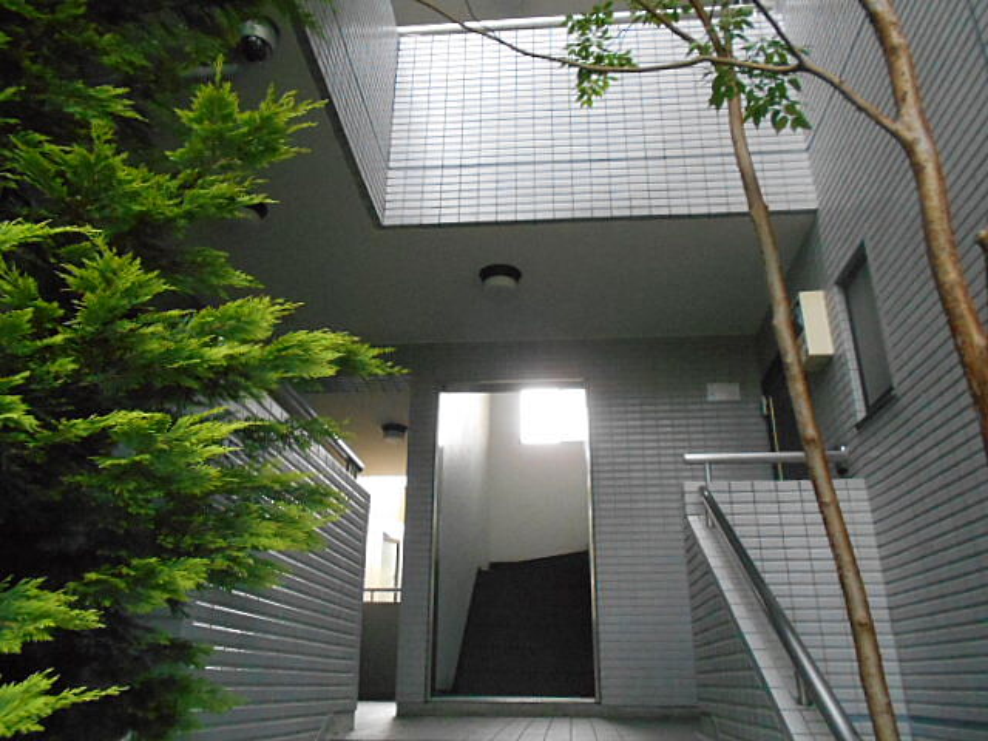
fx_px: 742
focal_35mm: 26
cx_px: 494
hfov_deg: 67.3
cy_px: 370
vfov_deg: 53.1
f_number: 3.2
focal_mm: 4.6
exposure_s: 1/250
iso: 800
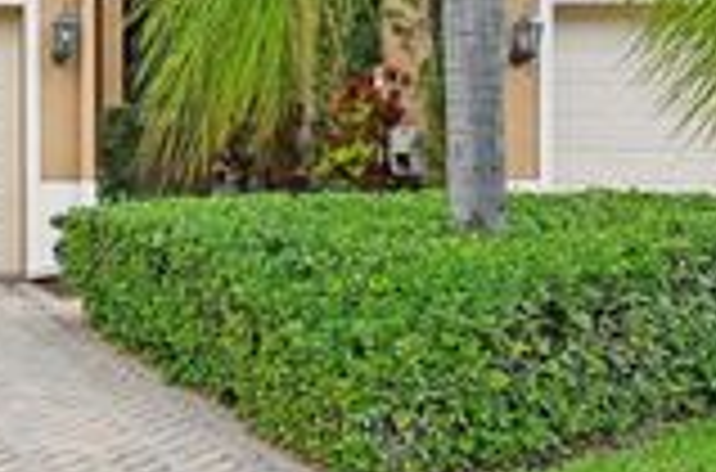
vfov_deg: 20.3
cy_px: 13
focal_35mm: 65
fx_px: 1281
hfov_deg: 25.6
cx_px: -275
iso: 1250
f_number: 8
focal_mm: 20.5
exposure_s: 1/800
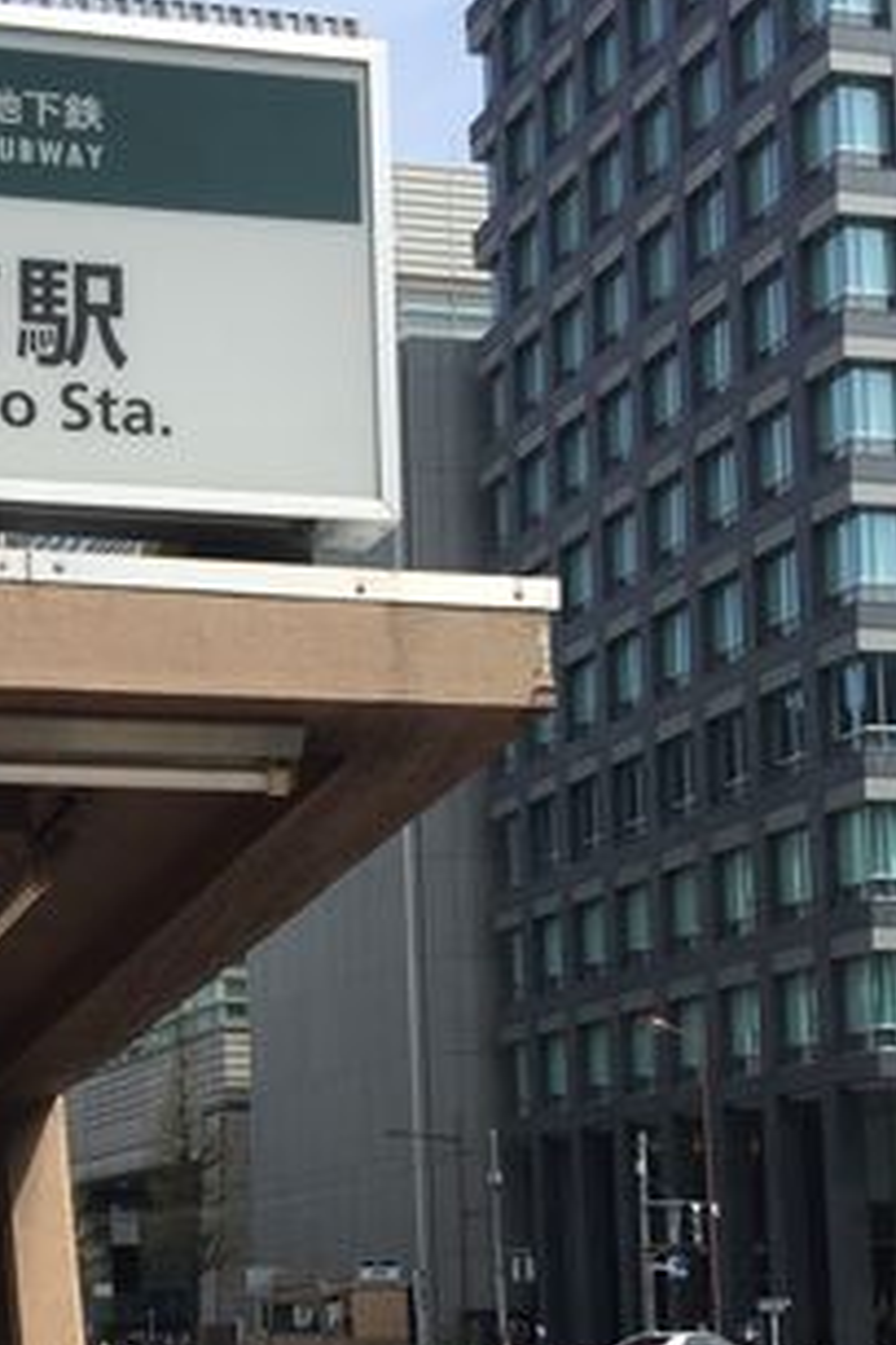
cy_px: 1094
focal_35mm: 63
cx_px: -83
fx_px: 2352
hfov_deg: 20.6
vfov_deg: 31.0
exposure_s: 1/1799
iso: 32
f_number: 2.2
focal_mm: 4.15
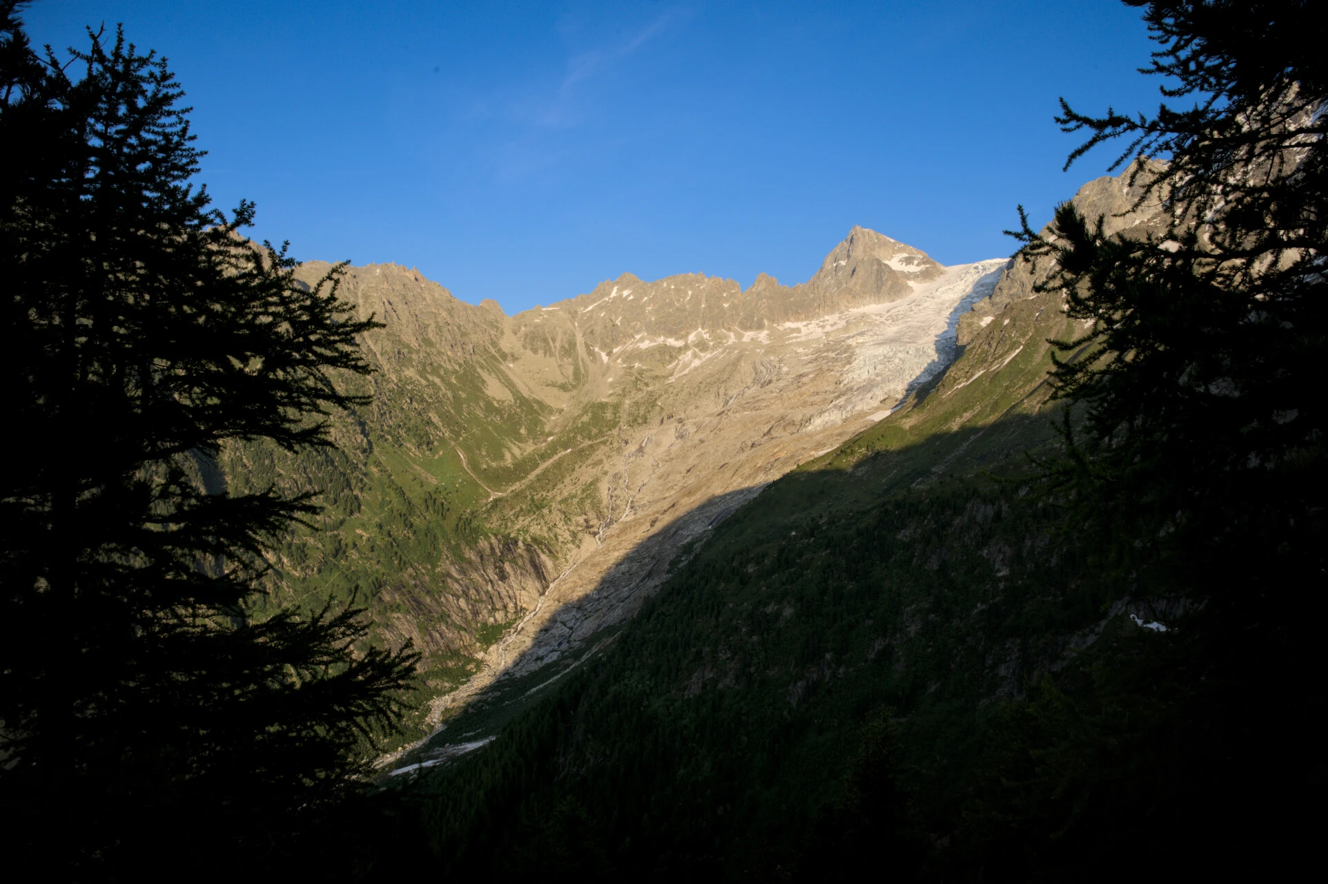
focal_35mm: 20
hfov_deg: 84.0
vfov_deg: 61.9
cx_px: 664
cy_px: 442
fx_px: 737
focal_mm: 20
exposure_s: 1/30
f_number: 18
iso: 100
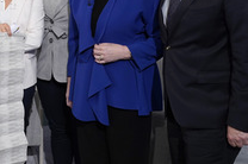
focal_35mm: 65
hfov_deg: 29.1
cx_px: 2
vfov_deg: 20.7
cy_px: 40
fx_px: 447
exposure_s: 1/160
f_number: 5
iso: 1600
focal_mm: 30
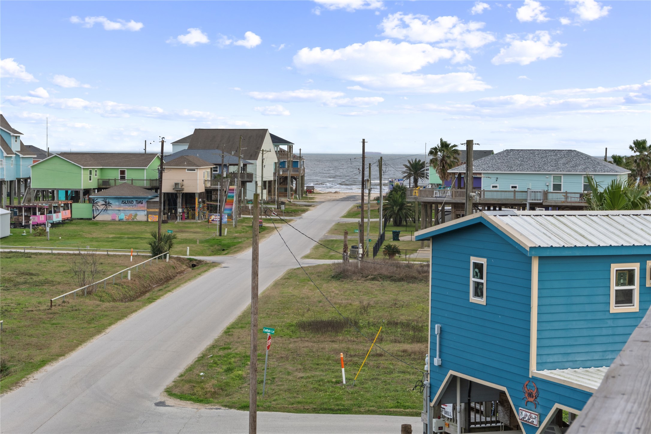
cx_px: 326
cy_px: 217
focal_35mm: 75
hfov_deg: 27.0
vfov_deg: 18.2
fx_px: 1356
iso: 400
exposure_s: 1/80
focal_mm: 50
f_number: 11
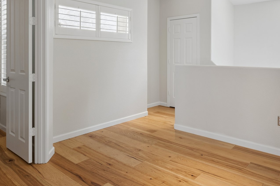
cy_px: 52
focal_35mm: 29
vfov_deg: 43.8
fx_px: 226
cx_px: 144
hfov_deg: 63.7
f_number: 8
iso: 320
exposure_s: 1/50
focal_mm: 18
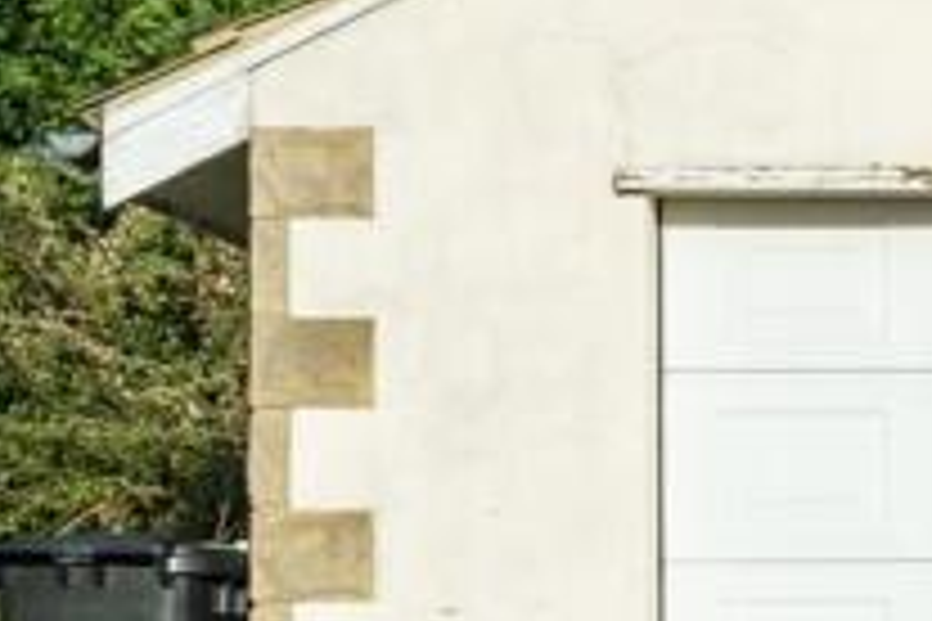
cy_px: 317
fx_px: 2873
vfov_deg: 12.3
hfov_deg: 17.6
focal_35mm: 111
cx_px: 1110
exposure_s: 1/4000
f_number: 4.5
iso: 500
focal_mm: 35
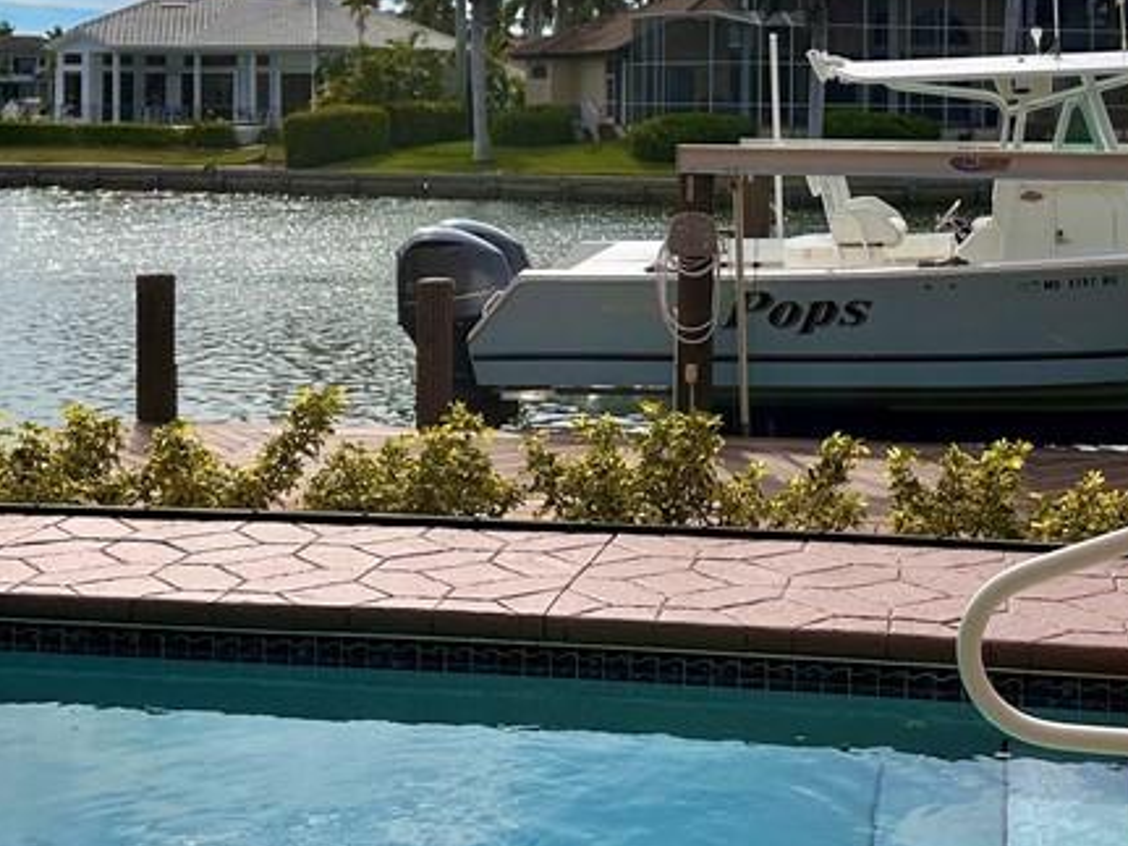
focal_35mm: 57
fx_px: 1857
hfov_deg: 33.6
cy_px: 92
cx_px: 707
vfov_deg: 24.9
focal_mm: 6.86
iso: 80
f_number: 1.78
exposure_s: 1/7576
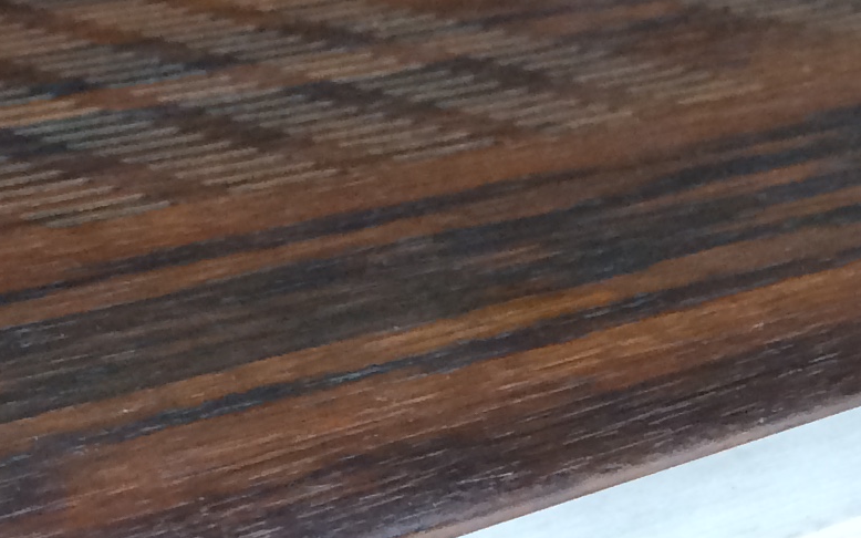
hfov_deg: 16.2
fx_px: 3027
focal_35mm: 129
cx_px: 525
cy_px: 921
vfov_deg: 9.7
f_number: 2.2
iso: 160
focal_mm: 4.15
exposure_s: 1/33
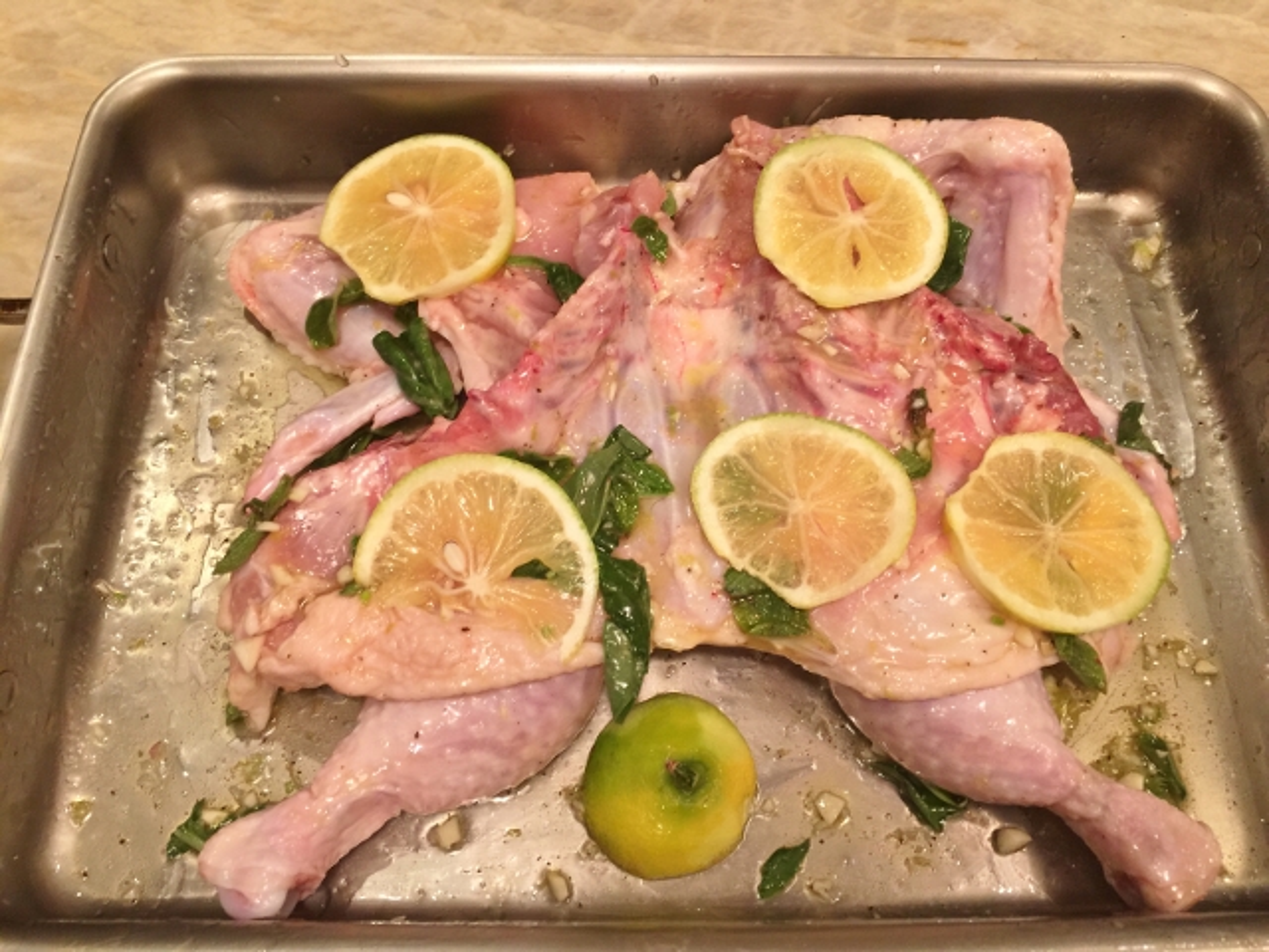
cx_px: 634
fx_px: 1063
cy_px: 476
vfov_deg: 48.2
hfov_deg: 61.7
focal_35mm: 29
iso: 64
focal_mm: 4.15
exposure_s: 1/15
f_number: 2.2
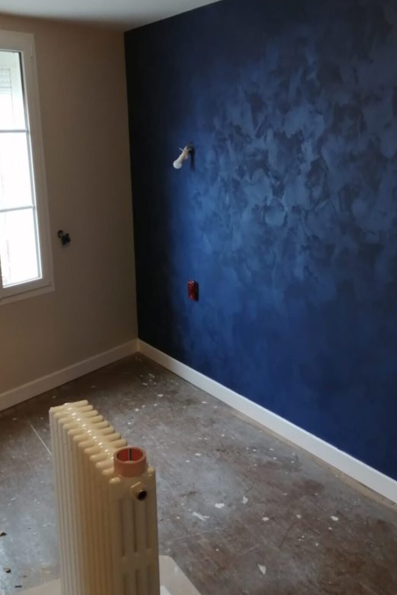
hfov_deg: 34.2
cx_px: 182
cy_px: 260
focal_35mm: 39
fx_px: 645
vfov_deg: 49.4
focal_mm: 3.6
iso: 125
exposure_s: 1/33.3
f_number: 1.8
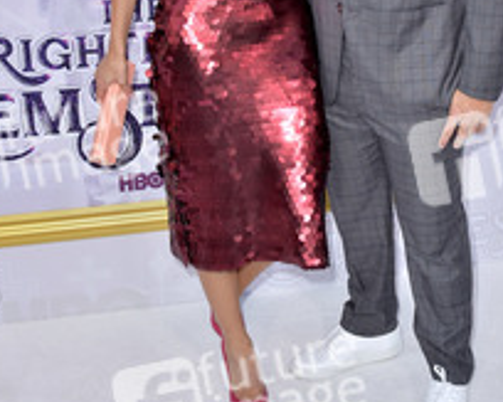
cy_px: 25
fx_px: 878
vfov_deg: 24.9
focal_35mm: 59
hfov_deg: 31.8
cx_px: 312
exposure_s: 1/250
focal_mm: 32
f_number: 7.1
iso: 320
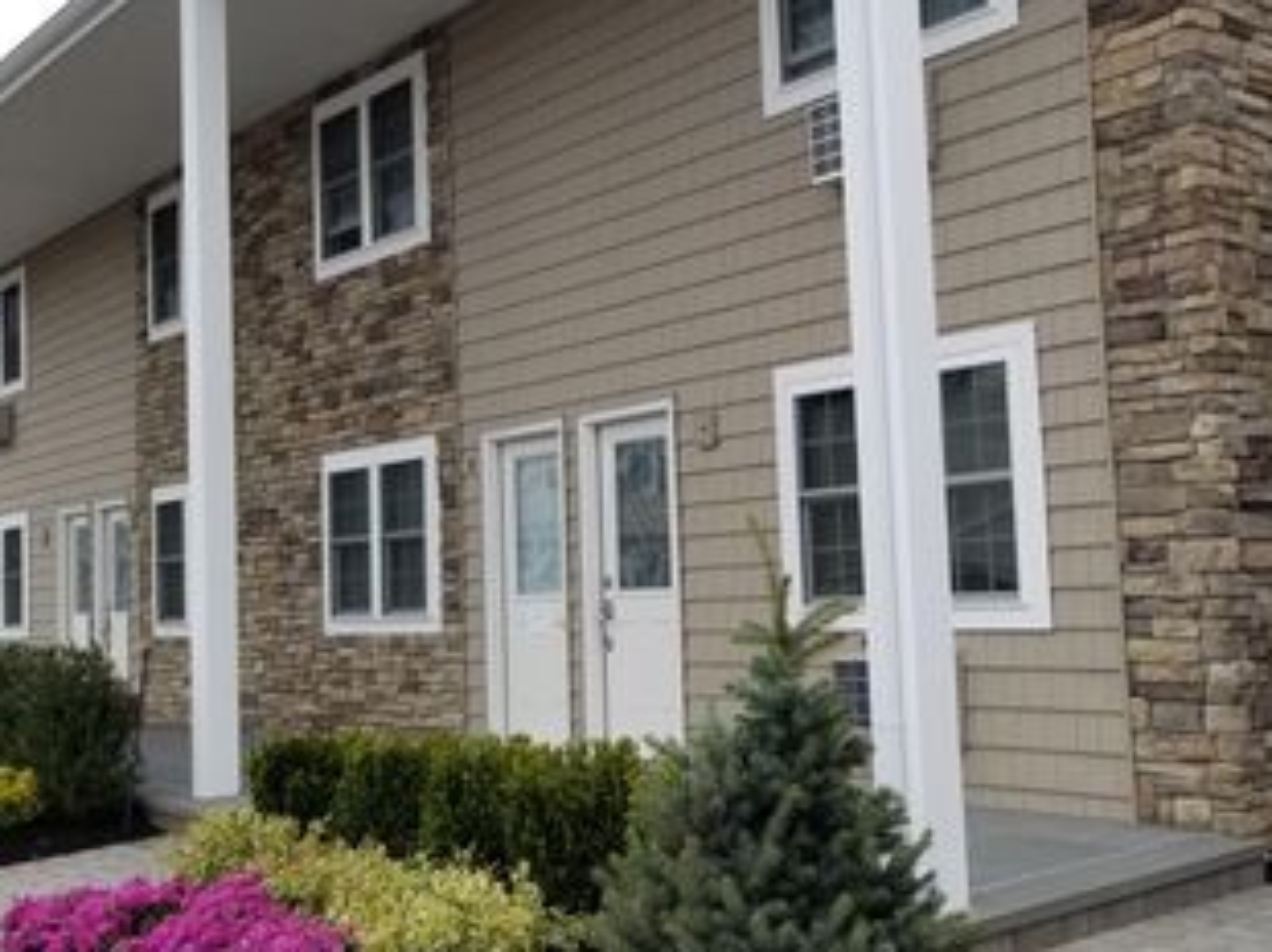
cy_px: 437
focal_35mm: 42
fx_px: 1542
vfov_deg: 34.3
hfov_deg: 44.1
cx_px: 866
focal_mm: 4.25
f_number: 1.7
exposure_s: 1/768
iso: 50
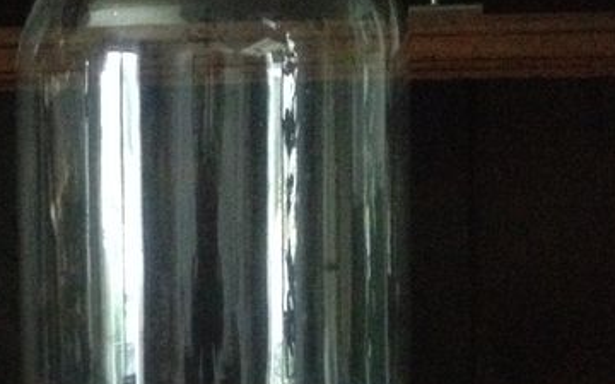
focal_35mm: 103
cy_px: 384
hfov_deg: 18.6
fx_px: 1726
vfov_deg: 12.6
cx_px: -205
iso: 800
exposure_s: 1/15
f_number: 2.4
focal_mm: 4.28
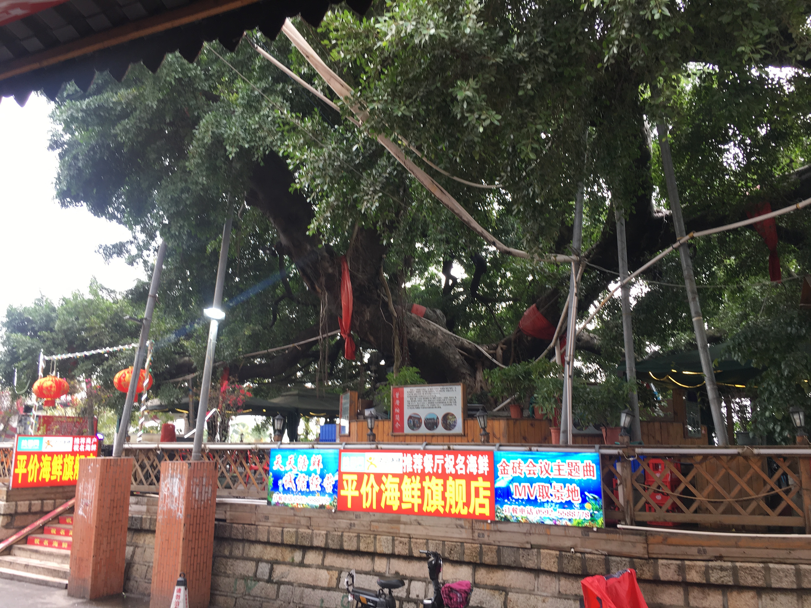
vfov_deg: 48.2
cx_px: 406
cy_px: 304
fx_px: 679
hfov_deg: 61.7
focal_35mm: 29
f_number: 2.2
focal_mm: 4.15
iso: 25
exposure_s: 1/50
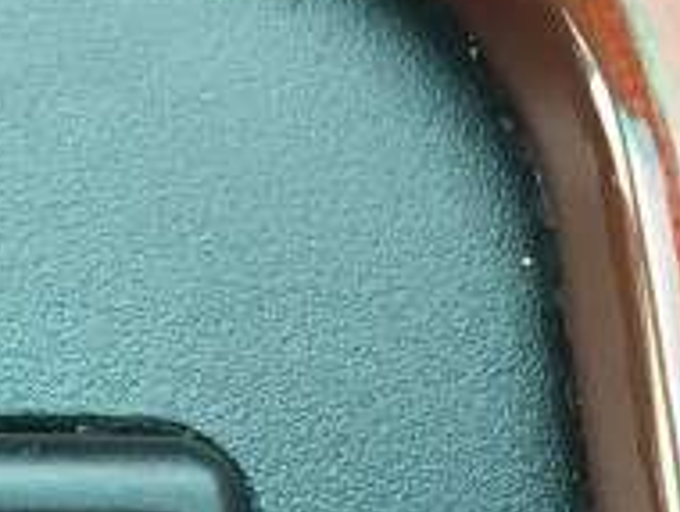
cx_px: -544
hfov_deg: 11.7
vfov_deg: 9.3
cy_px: 748
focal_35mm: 156
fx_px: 3068
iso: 25
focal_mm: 4.15
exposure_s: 1/30
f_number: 2.2
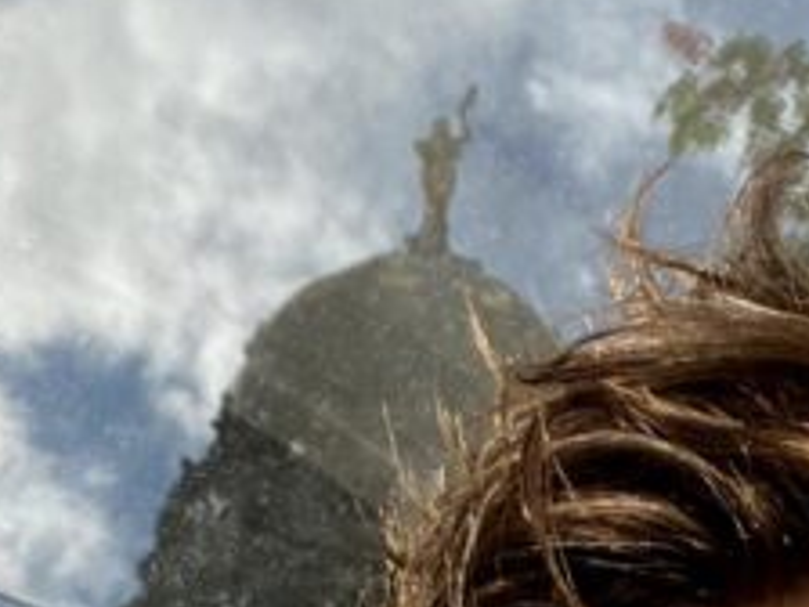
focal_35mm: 107
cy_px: 1221
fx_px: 2501
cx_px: 827
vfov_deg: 12.2
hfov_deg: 17.9
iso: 25
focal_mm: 2.71
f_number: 2.2
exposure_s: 1/831
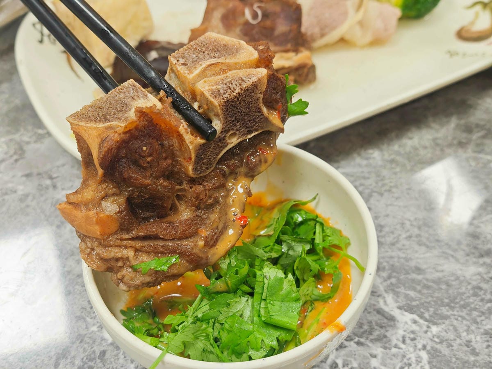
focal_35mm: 46
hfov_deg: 41.2
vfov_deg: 31.5
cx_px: 246
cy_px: 184
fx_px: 654
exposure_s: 1/60
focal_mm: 8.72
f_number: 2.8
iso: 200
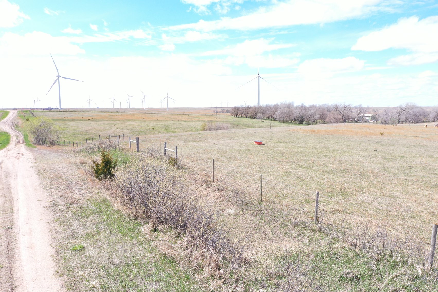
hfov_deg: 65.5
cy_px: 146
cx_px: 219
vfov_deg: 46.4
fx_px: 341
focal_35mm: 28
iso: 100
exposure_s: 1/240
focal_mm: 10.26
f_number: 5
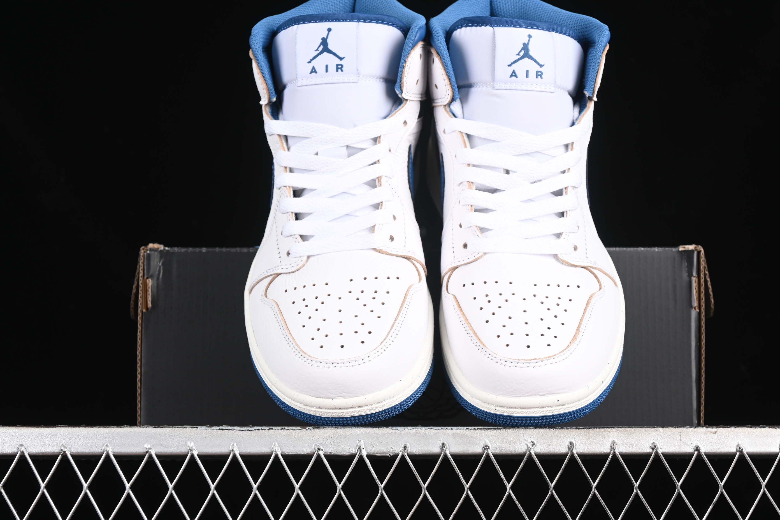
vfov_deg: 18.2
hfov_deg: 27.0
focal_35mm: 75
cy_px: 260
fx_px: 1625
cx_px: 390
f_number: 7.1
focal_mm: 50
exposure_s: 1/60
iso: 160
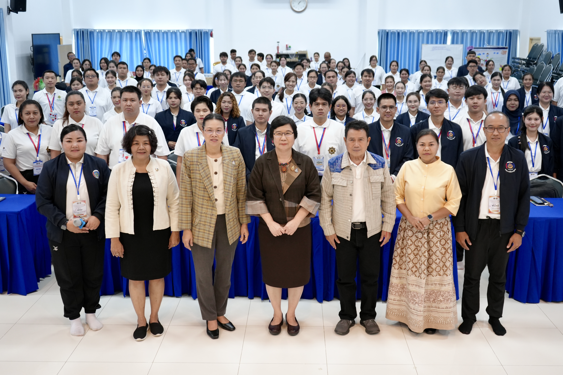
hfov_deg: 49.6
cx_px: 282
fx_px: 610
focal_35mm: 39
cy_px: 188
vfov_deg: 34.2
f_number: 4
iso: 2000
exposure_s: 1/40
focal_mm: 39
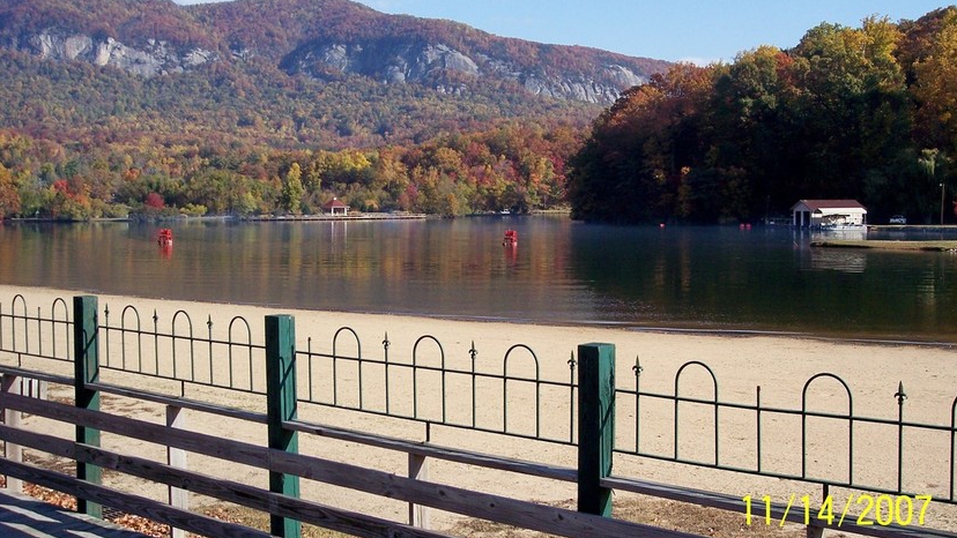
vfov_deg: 27.1
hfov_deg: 46.4
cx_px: 491
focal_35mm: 44
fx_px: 1117
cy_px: 233
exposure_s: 1/750
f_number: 4
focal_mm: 8
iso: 100
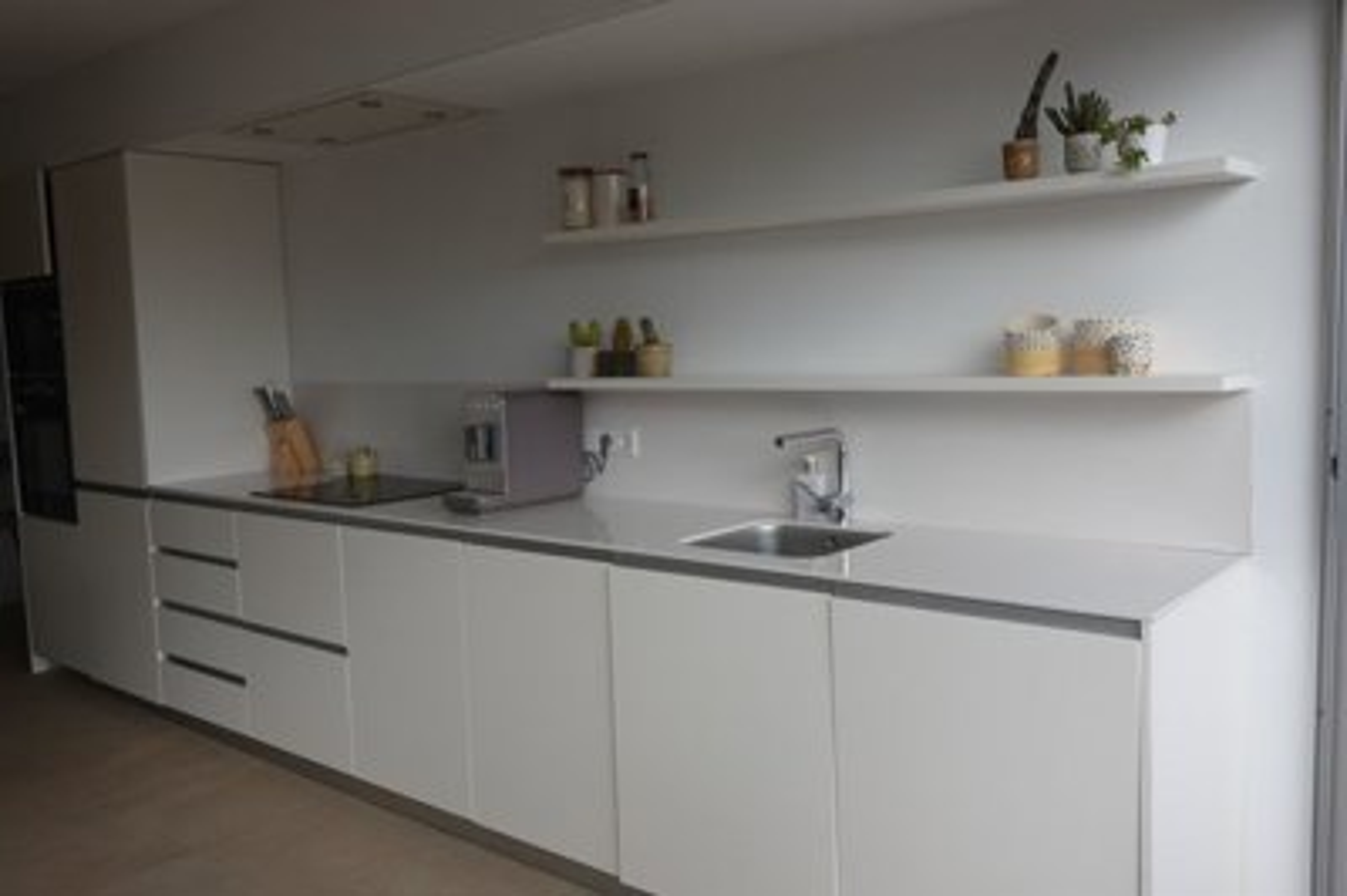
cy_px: 448
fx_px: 1122
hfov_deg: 62.0
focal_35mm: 30
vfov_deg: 43.5
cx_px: 674
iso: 125
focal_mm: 11.29
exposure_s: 1/500
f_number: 4
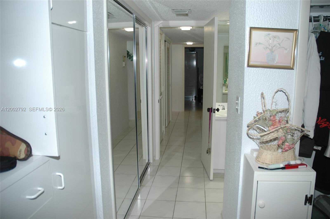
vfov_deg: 47.8
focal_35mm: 27
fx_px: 247
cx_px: 165
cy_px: 110
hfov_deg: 67.5
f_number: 4.5
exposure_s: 1/60
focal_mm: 18
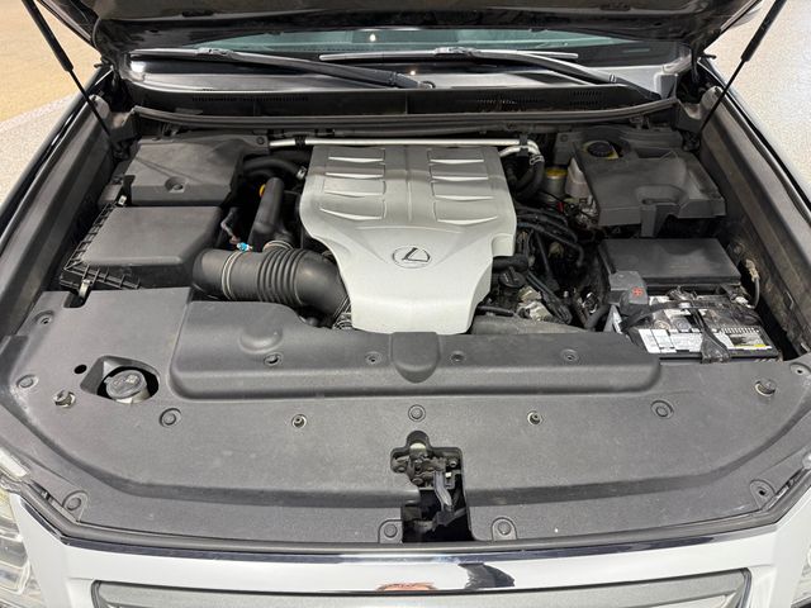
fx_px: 562
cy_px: 304
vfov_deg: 56.8
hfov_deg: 71.6
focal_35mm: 24
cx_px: 406
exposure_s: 1/120
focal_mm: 6.76
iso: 200
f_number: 1.78
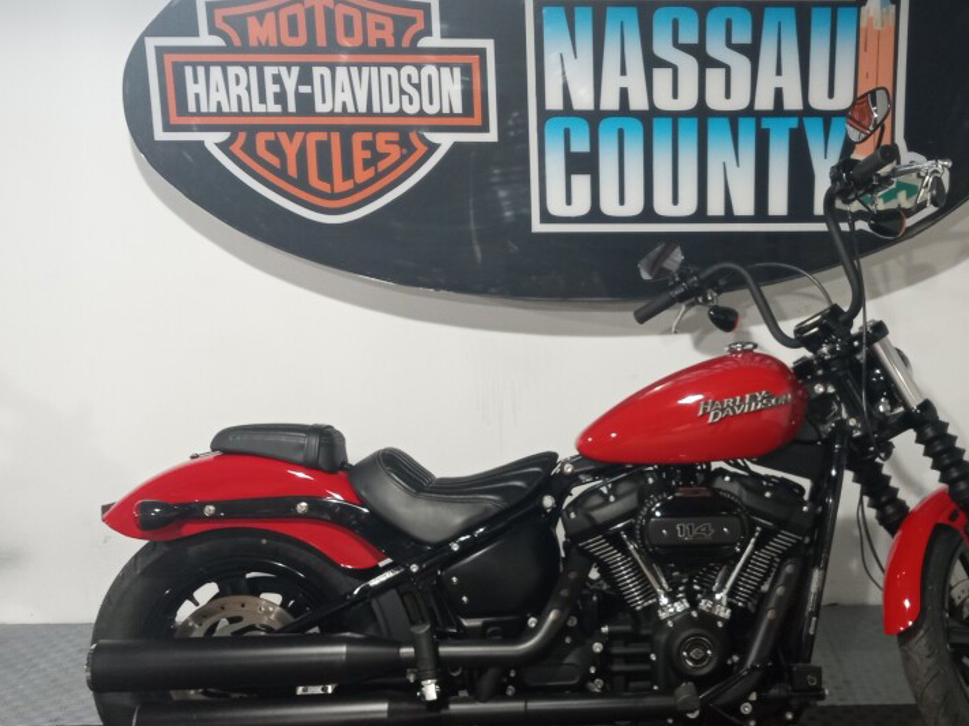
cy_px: 402
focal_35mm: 42
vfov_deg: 34.3
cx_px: 663
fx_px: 1176
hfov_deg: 44.0
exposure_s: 1/40
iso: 350
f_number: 2.2
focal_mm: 3.71
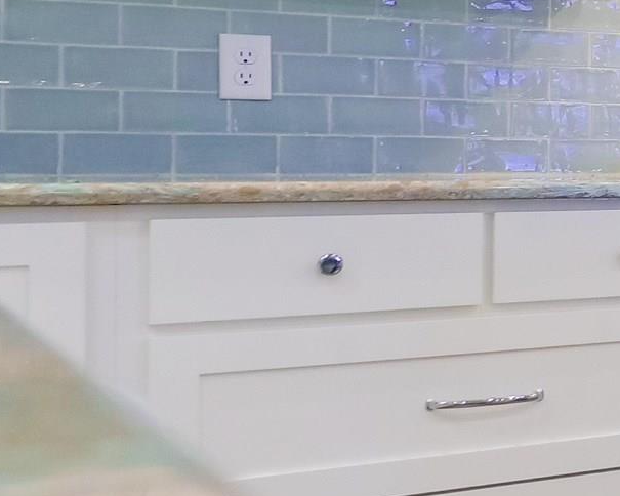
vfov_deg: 18.9
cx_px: 1469
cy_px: 148
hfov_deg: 14.9
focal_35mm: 81
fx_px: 1486
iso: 1600
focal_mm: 17
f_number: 5
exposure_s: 1/160
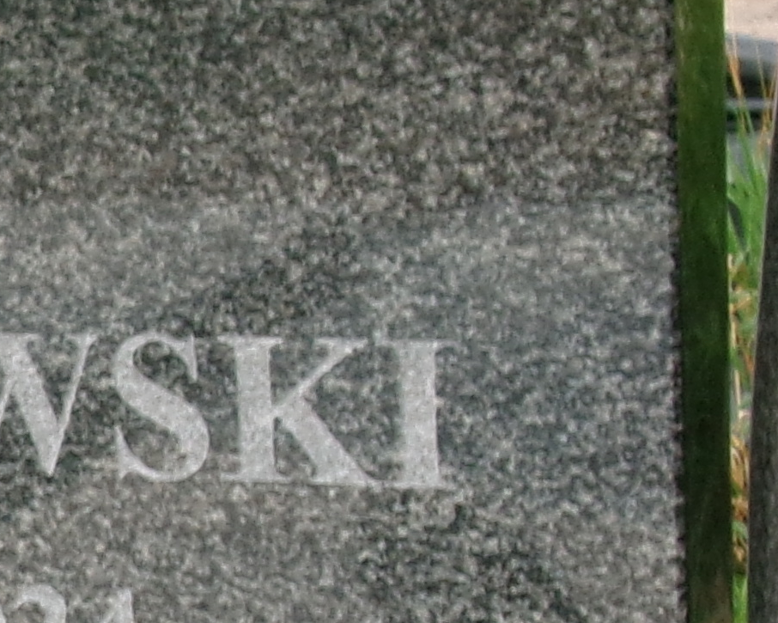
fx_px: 3201
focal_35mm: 139
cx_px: -535
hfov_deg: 12.8
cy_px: 589
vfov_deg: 11.0
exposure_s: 1/38
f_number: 10.8
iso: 100
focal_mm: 5.1
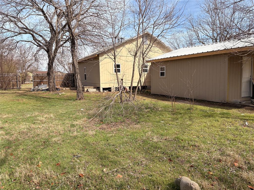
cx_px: 127
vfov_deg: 53.1
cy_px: 95
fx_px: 191
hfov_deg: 67.3
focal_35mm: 26
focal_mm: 5.96
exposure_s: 1/2747
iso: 50
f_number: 1.6
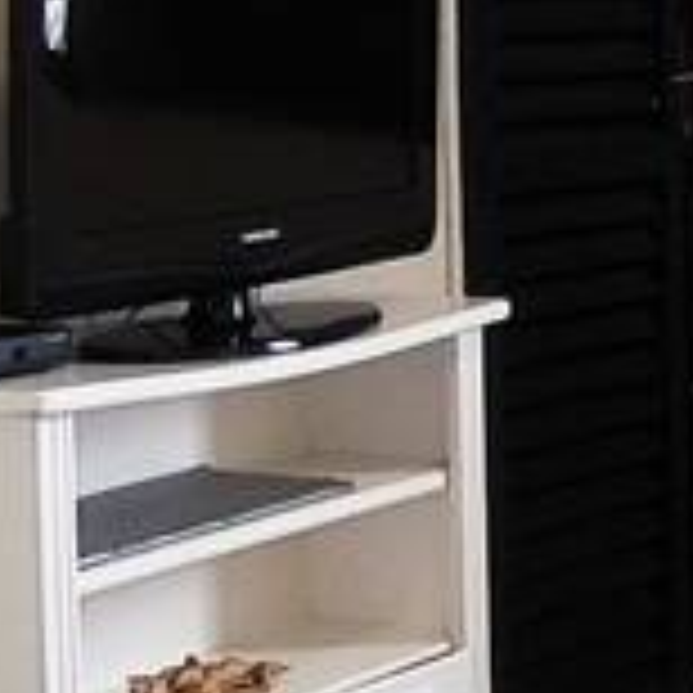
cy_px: 32
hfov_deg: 12.3
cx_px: 1152
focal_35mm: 132
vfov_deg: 13.1
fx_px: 2990
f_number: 2.2
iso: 64
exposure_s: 1/120
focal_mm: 1.65
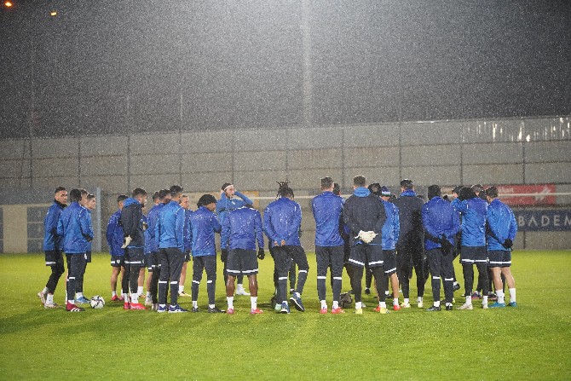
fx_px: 1824
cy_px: 190
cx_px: 286
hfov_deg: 17.8
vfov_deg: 11.9
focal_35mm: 115
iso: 6400
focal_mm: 115
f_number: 2.8
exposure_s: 1/500
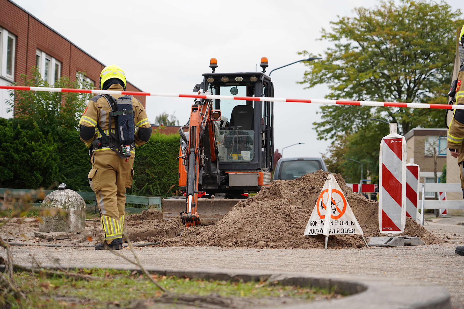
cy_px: 154
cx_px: 232
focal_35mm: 84
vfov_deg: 16.3
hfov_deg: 24.2
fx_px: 1083
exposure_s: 1/125
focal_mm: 84
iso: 100
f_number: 4.5
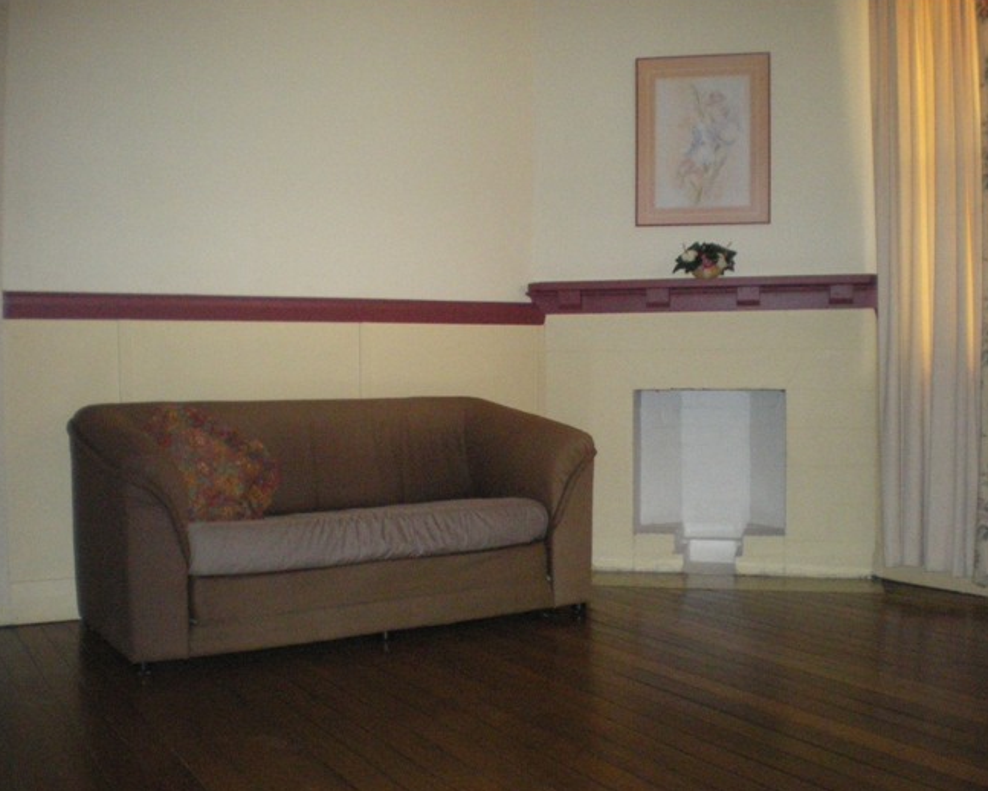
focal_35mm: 38
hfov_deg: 47.9
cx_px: 528
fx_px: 1111
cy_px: 395
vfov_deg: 39.2
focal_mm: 6.3
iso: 800
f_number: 3.1
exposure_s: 1/50
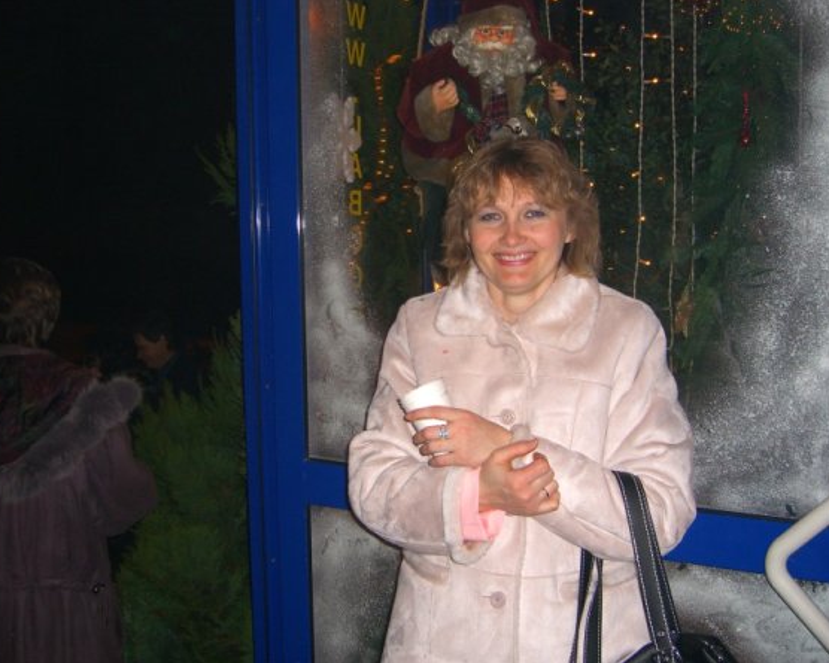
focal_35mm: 40
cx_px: 401
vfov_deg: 37.3
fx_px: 982
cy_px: 332
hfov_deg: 45.8
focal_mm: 7.9
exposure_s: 1/60
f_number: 2.8
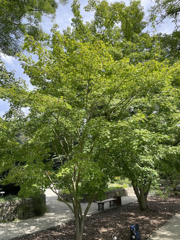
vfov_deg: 67.3
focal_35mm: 26
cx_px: 90
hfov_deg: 53.1
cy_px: 120
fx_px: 180
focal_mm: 4.2
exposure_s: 1/1125
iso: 32
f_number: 1.6
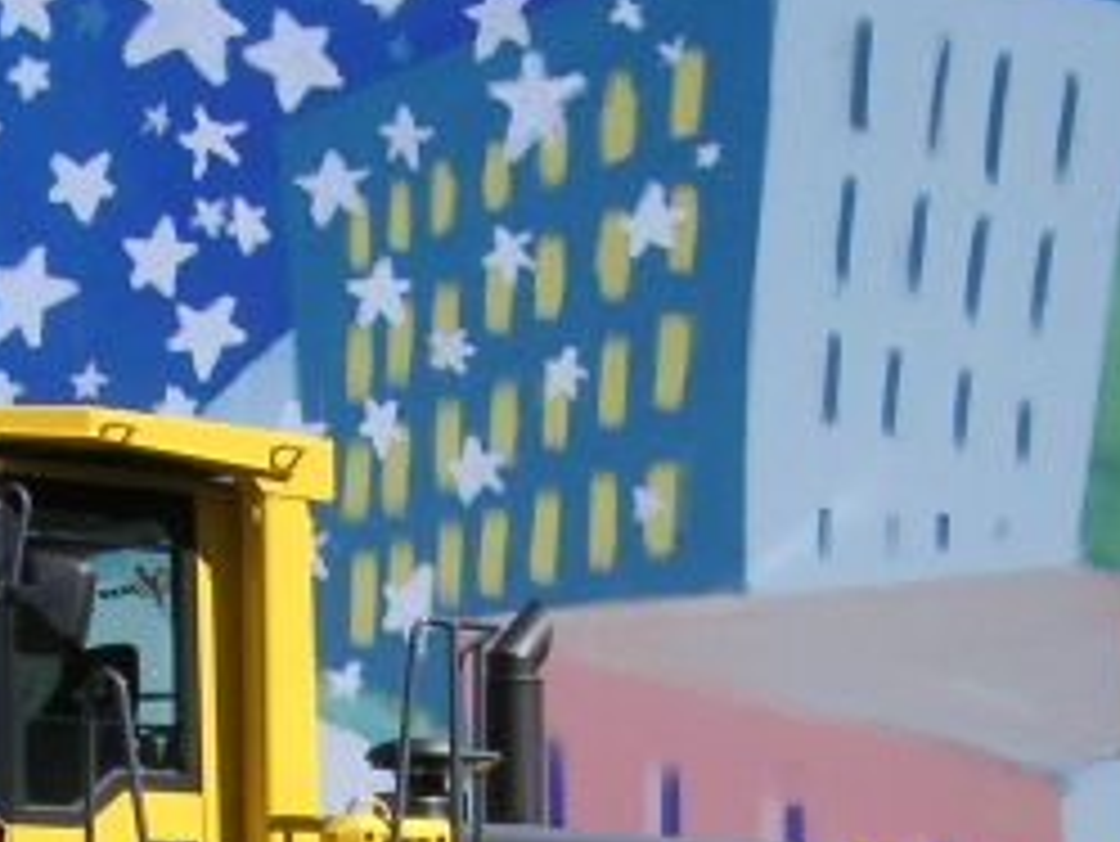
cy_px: 959
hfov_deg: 16.0
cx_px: -130
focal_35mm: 119
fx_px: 3852
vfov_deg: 12.2
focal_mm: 6.1
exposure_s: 1/500
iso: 50
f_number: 6.7
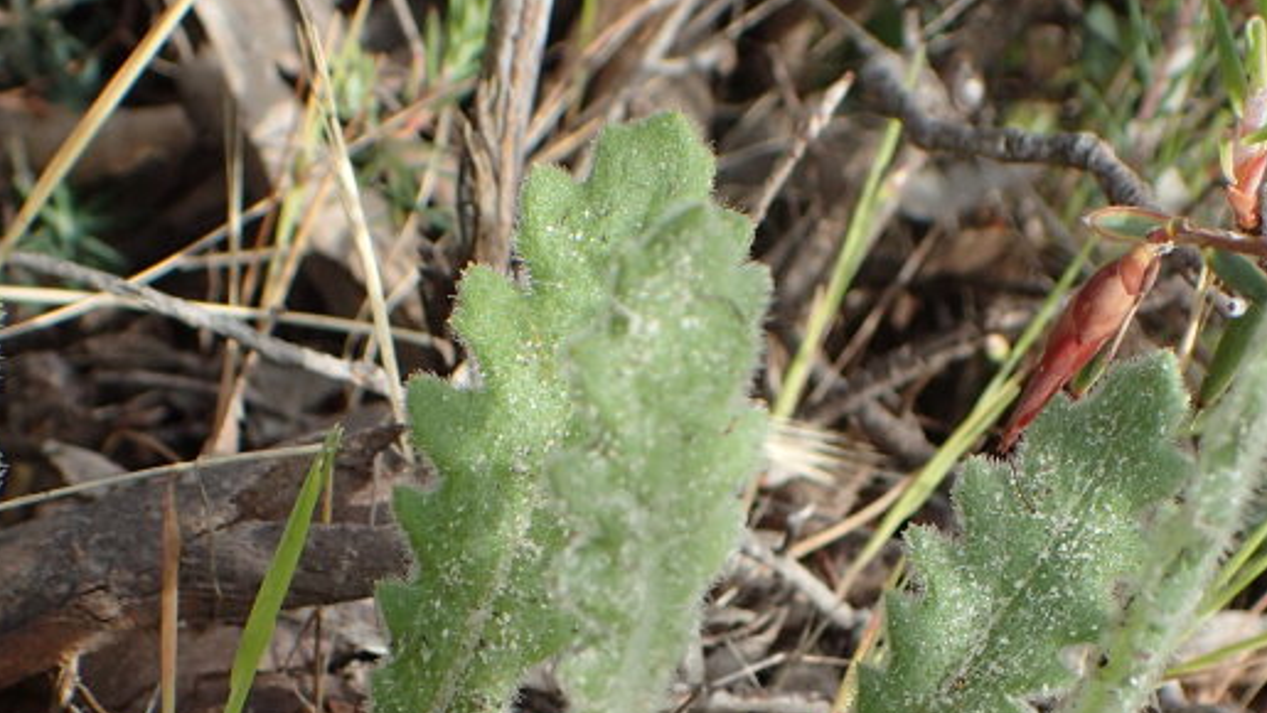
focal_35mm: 65
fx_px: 2184
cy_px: 767
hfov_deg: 32.3
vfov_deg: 17.9
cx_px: 649
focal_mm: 5.5
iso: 100
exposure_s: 1/250
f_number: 3.2
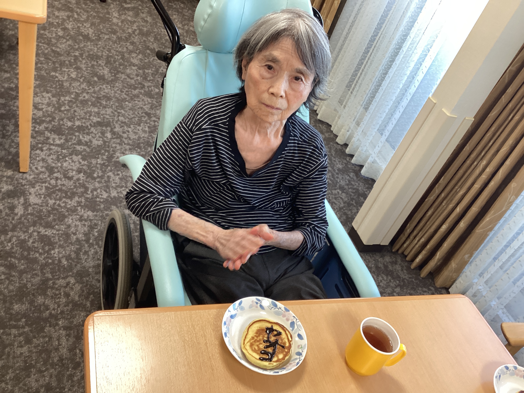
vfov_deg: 45.4
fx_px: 469
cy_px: 196
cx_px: 262
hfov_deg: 58.4
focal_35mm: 31
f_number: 2.4
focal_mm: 3.3
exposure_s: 1/50
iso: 160
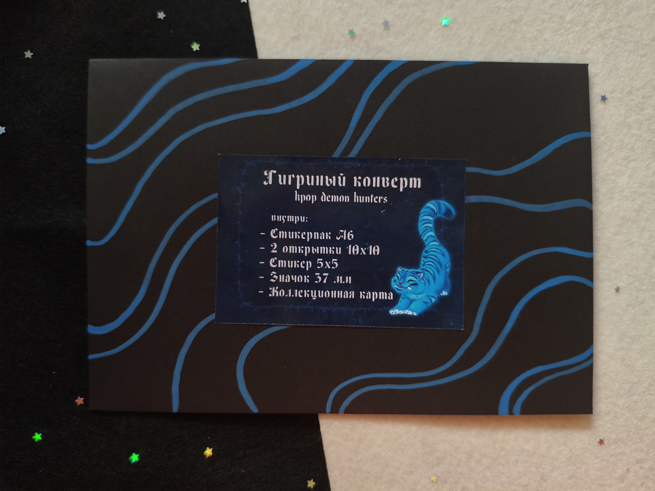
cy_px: 246
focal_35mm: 26
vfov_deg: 53.1
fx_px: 492
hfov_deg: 67.3
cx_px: 328
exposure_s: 1/99.8
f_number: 1.5
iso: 160
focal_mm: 4.94
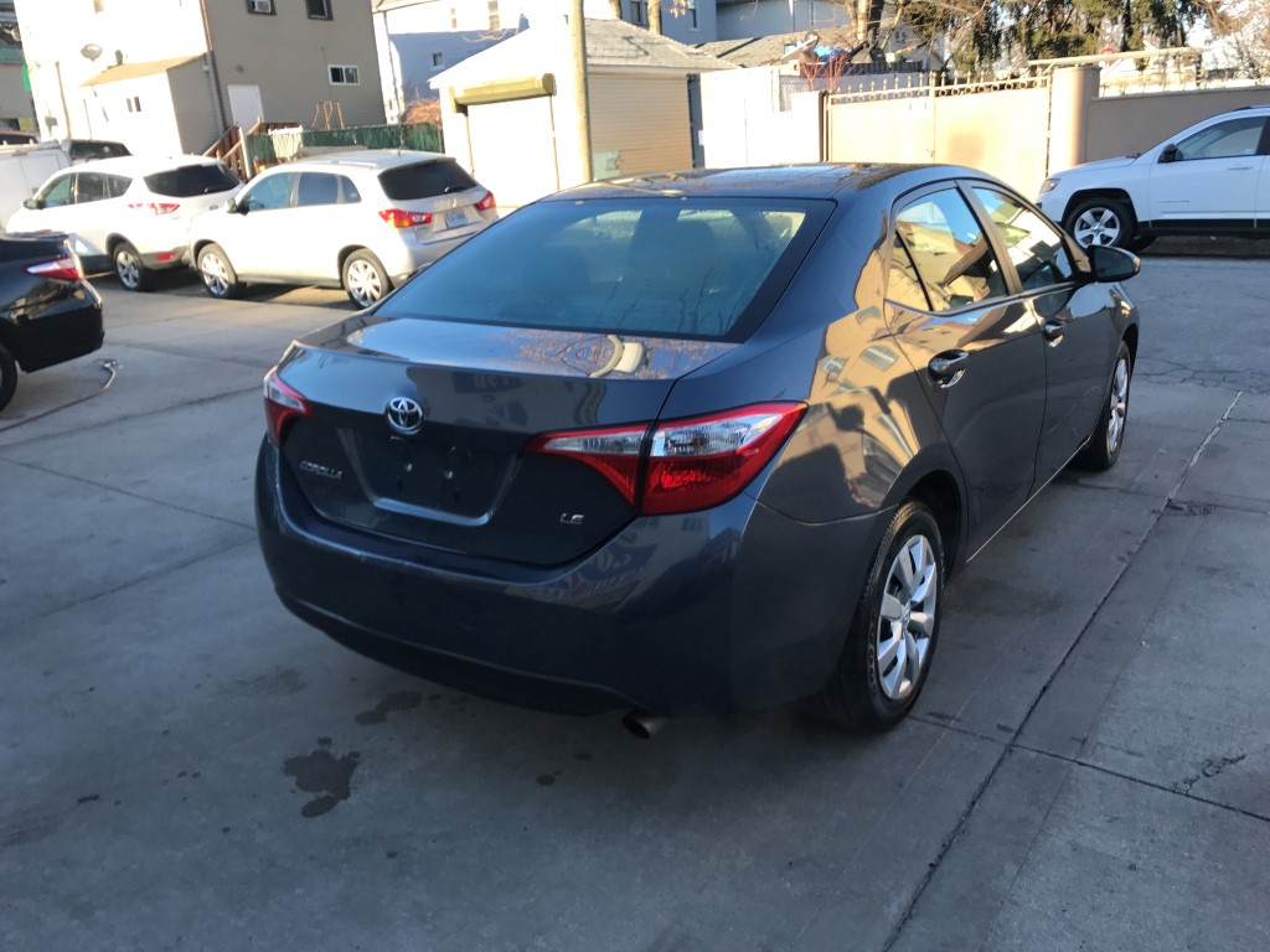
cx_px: 635
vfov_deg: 49.7
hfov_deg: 63.4
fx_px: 1027
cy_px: 476
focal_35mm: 28
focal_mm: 3.99
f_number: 1.8
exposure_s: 1/384
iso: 20
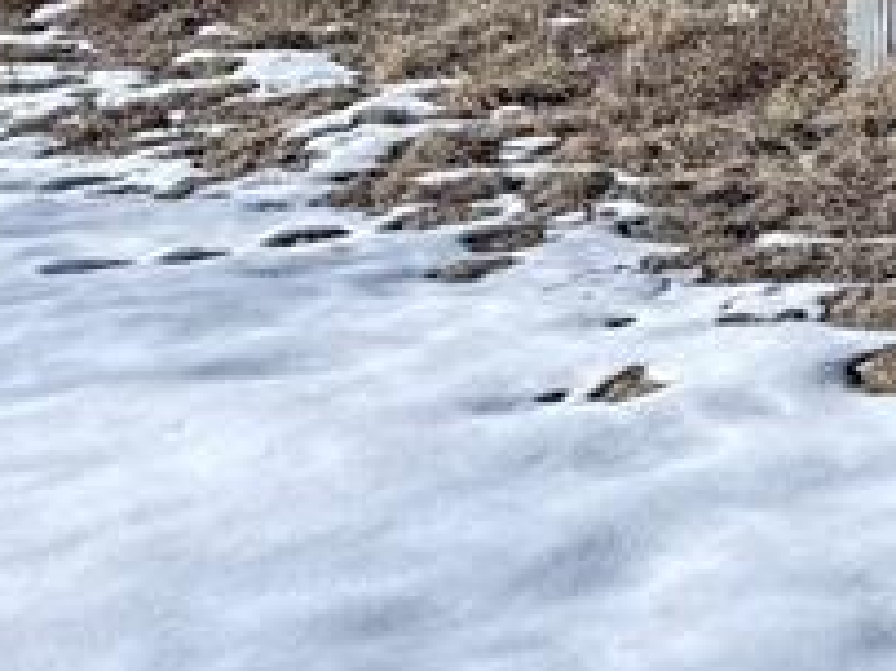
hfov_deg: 14.0
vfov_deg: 11.3
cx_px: 1743
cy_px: -572
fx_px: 3130
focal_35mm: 121
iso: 80
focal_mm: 6.76
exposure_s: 1/4405
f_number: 1.78
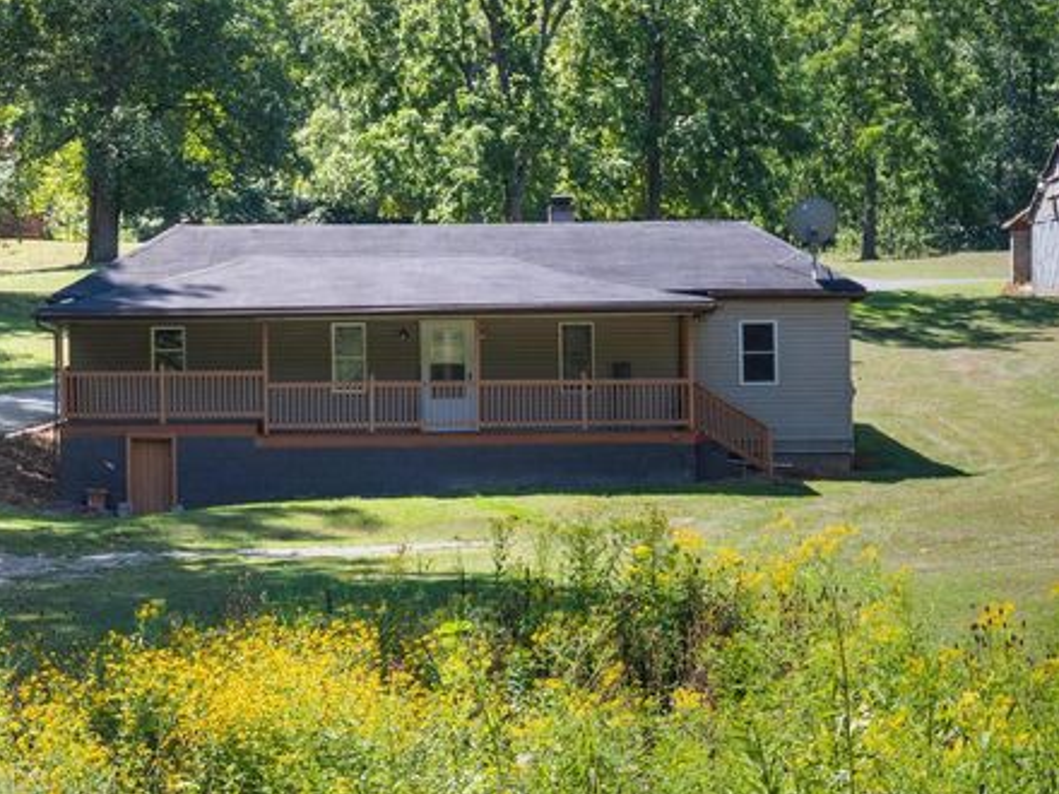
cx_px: 462
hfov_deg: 52.5
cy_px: 397
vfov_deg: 40.7
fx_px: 1071
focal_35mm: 35
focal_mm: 32
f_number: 9
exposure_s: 1/40
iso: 160
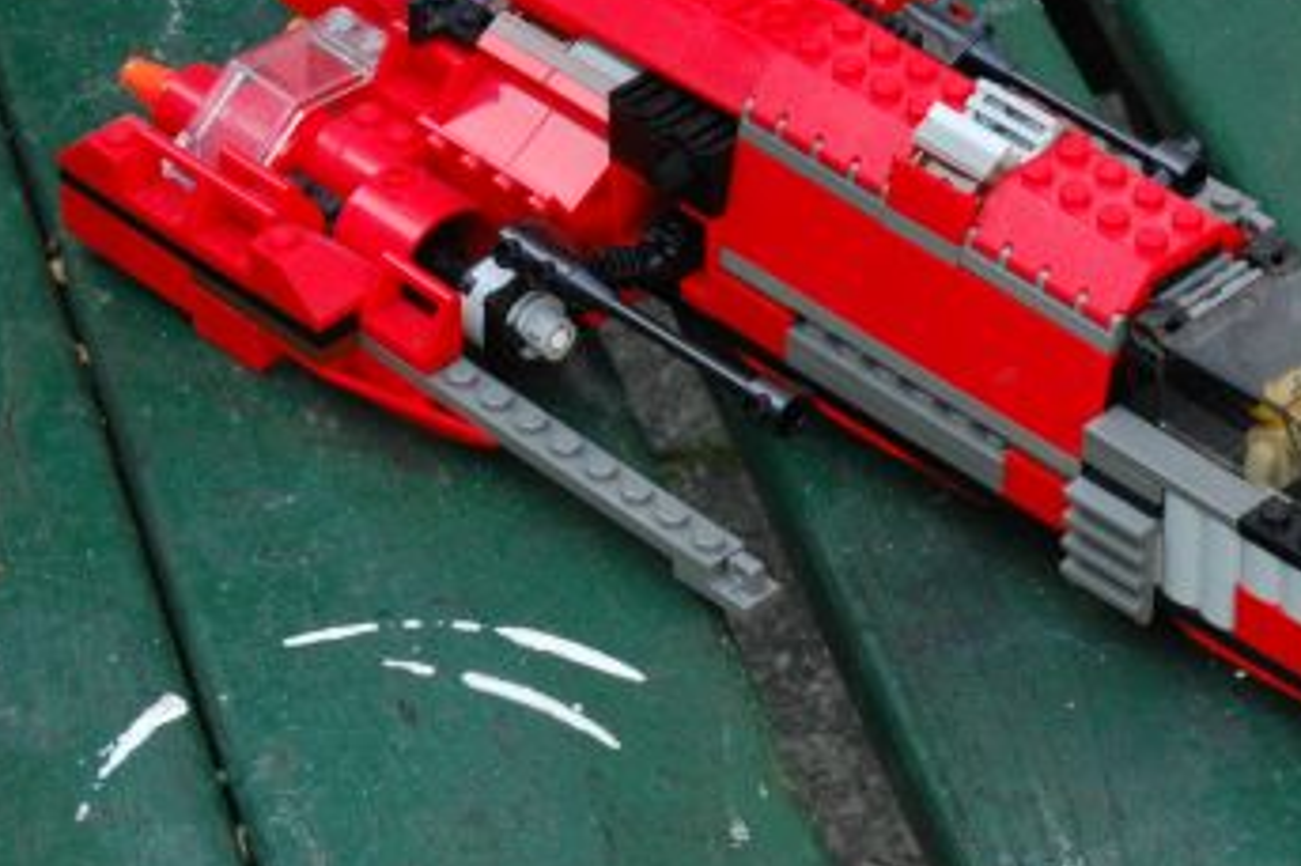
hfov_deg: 11.8
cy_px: 446
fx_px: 6249
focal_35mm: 173
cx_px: 1104
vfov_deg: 7.9
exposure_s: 1/5
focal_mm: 62
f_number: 20
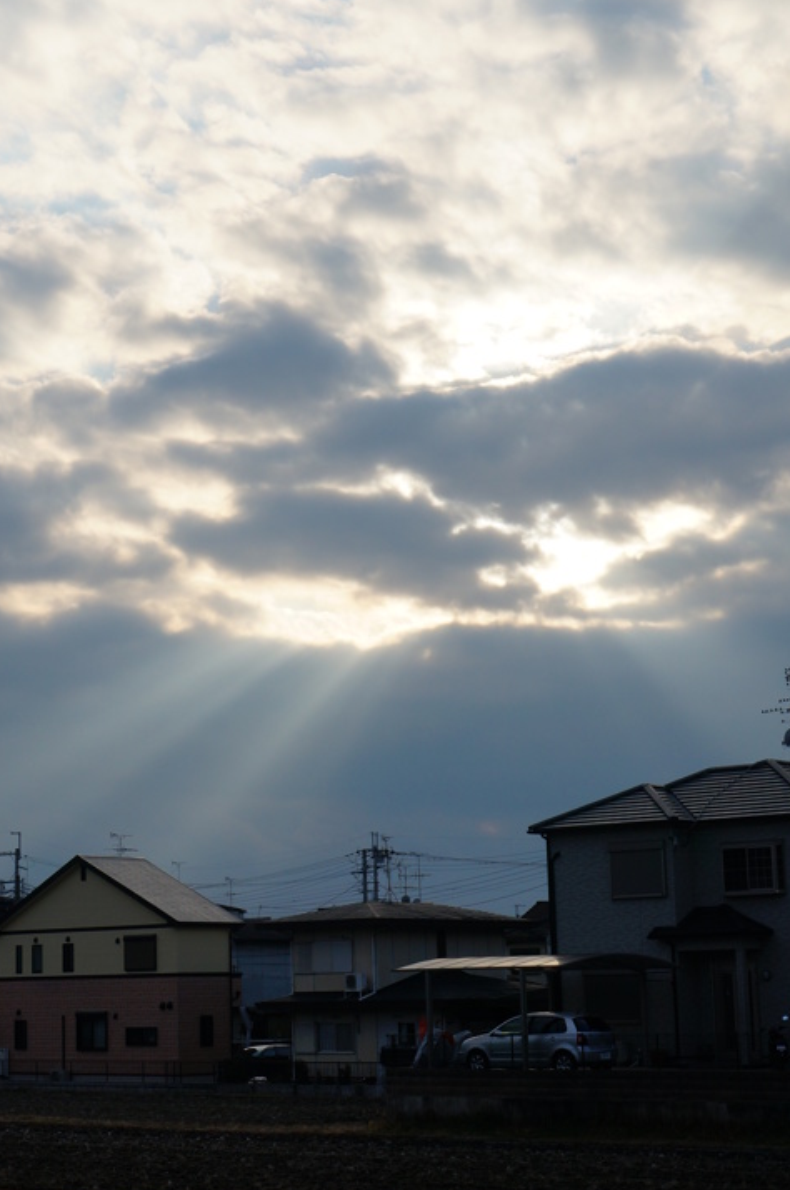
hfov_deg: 20.2
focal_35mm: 67
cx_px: 228
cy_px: 568
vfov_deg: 30.2
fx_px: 2202
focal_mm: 31
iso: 100
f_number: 11
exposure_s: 1/250
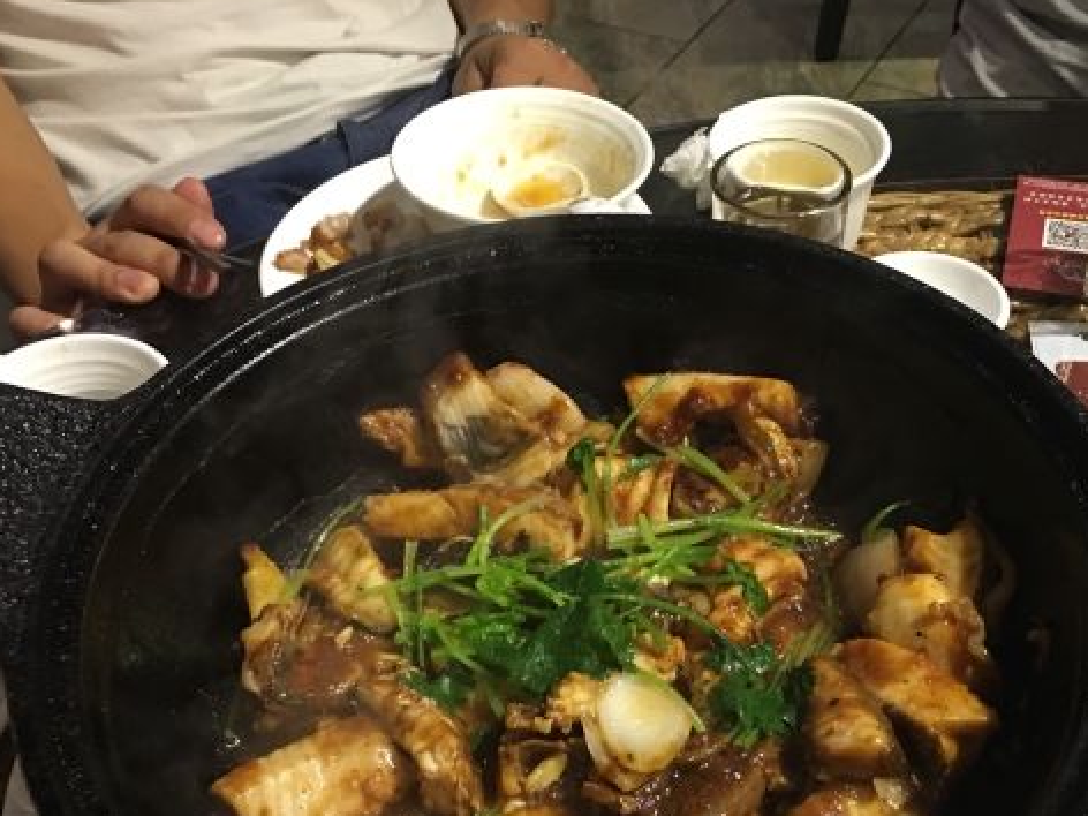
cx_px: 650
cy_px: 584
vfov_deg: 33.1
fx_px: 1352
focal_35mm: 43
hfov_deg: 43.6
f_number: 2.2
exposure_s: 1/10
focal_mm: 4.15
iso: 80
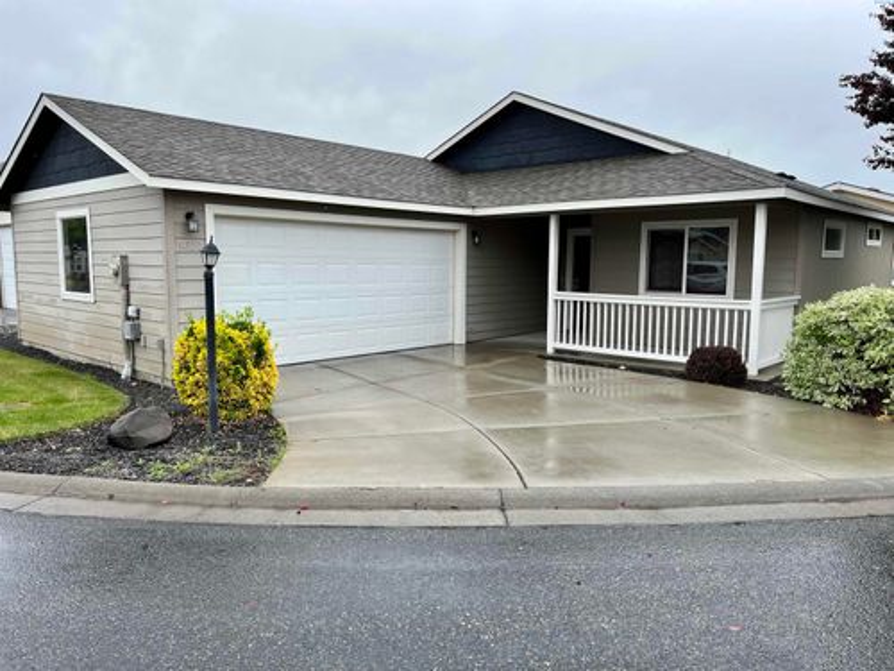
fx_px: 671
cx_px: 447
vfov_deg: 53.1
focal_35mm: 26
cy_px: 336
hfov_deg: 67.3
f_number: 1.5
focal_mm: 5.7
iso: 50
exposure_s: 1/1779
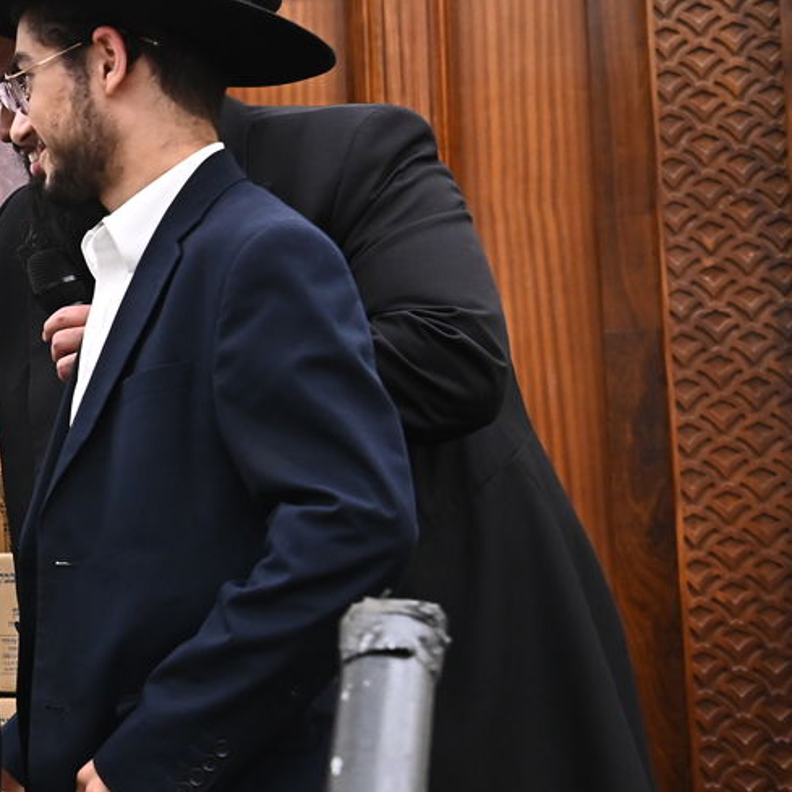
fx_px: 2770
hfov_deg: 15.3
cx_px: -324
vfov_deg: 16.3
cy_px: 311
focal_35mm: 107
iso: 3200
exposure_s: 1/200
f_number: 5
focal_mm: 44
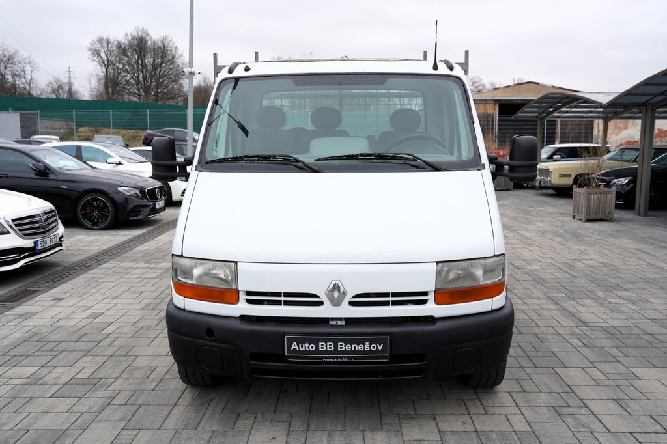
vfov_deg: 41.1
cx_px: 334
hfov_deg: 58.7
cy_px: 222
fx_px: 593
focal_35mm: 32
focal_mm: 32
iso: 100
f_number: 5.6
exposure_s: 1/125
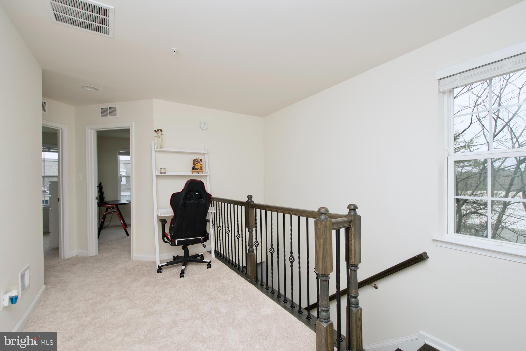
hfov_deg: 100.4
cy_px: 176
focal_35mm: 15
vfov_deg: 77.3
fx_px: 219
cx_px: 263
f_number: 7.1
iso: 320
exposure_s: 1/200
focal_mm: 10
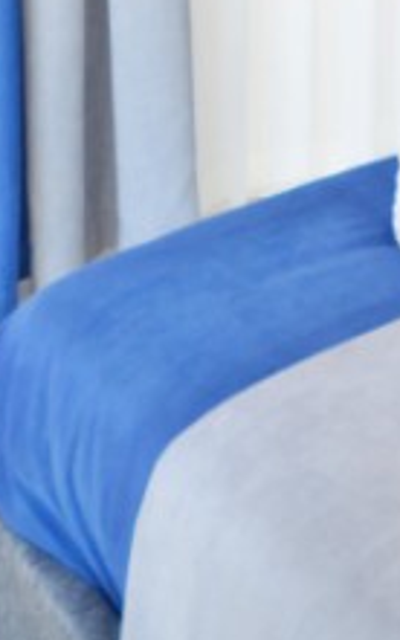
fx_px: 1396
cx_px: 988
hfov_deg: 12.4
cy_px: -408
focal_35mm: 80
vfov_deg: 20.6
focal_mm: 10
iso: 200
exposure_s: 1/80
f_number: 4.5
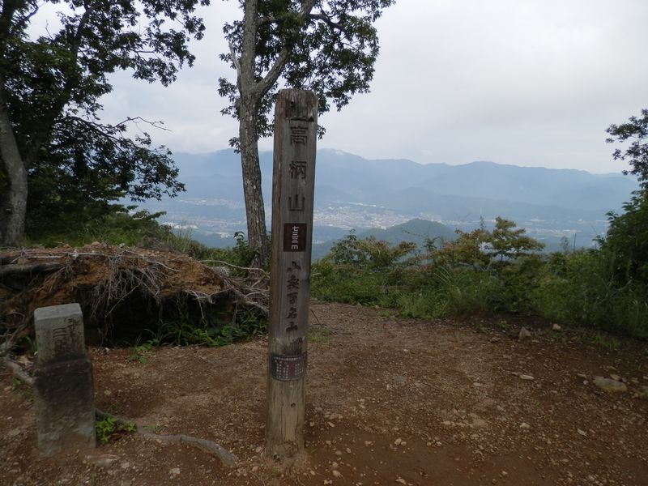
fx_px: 468
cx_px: 324
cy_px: 243
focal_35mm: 25
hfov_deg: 69.4
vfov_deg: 54.9
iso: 80
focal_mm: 4.5
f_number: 3
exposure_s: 1/640
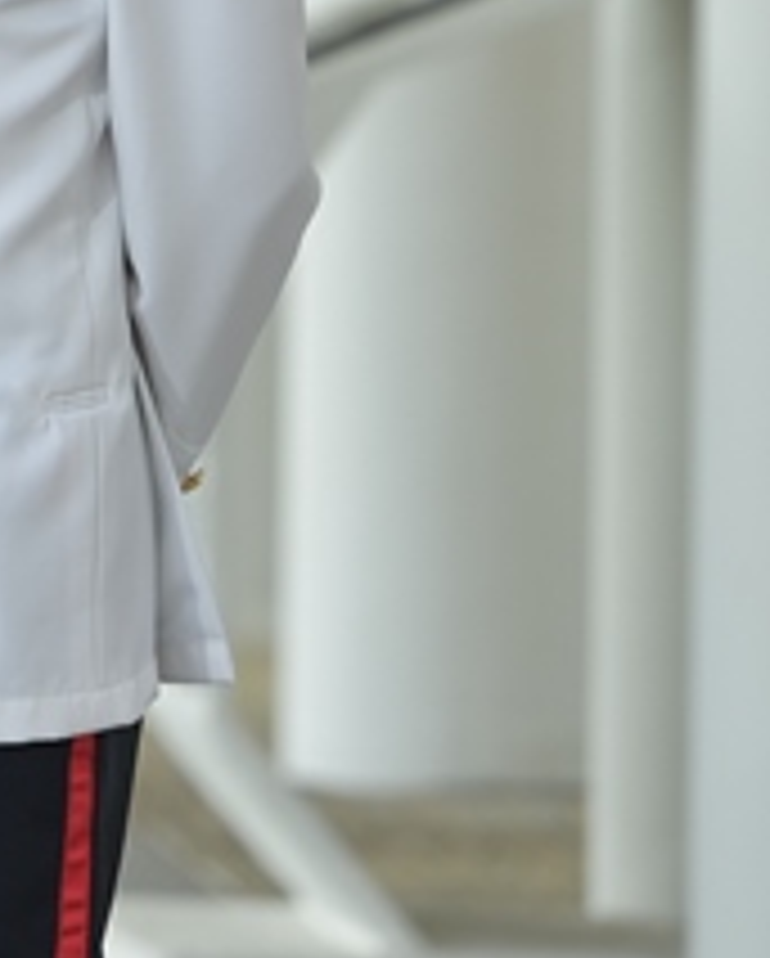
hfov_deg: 2.8
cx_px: -711
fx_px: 15492
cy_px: -112
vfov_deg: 3.5
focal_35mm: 545
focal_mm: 155
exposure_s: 1/100
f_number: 4.5
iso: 100
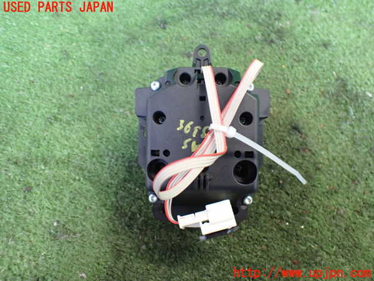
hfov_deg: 60.0
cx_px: 187
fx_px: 324
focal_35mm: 30
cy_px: 140
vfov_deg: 46.8
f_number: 2.3
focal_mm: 5.4
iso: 800
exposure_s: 1/50
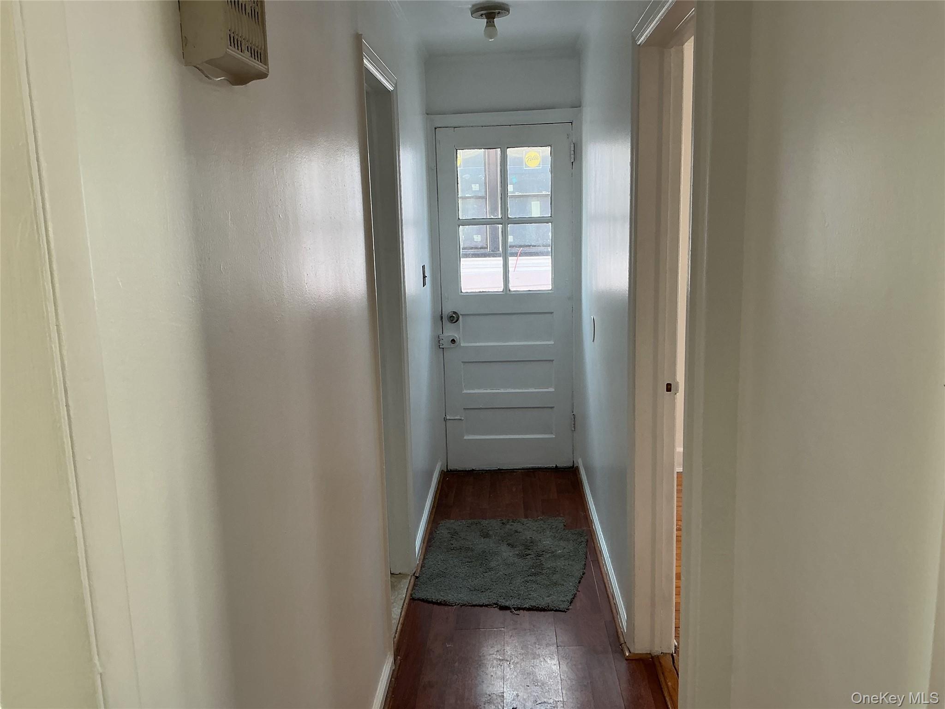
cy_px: 354
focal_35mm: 29
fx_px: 792
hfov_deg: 61.7
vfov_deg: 48.2
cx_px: 472
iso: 40
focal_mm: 3
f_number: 1.8
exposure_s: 1/60
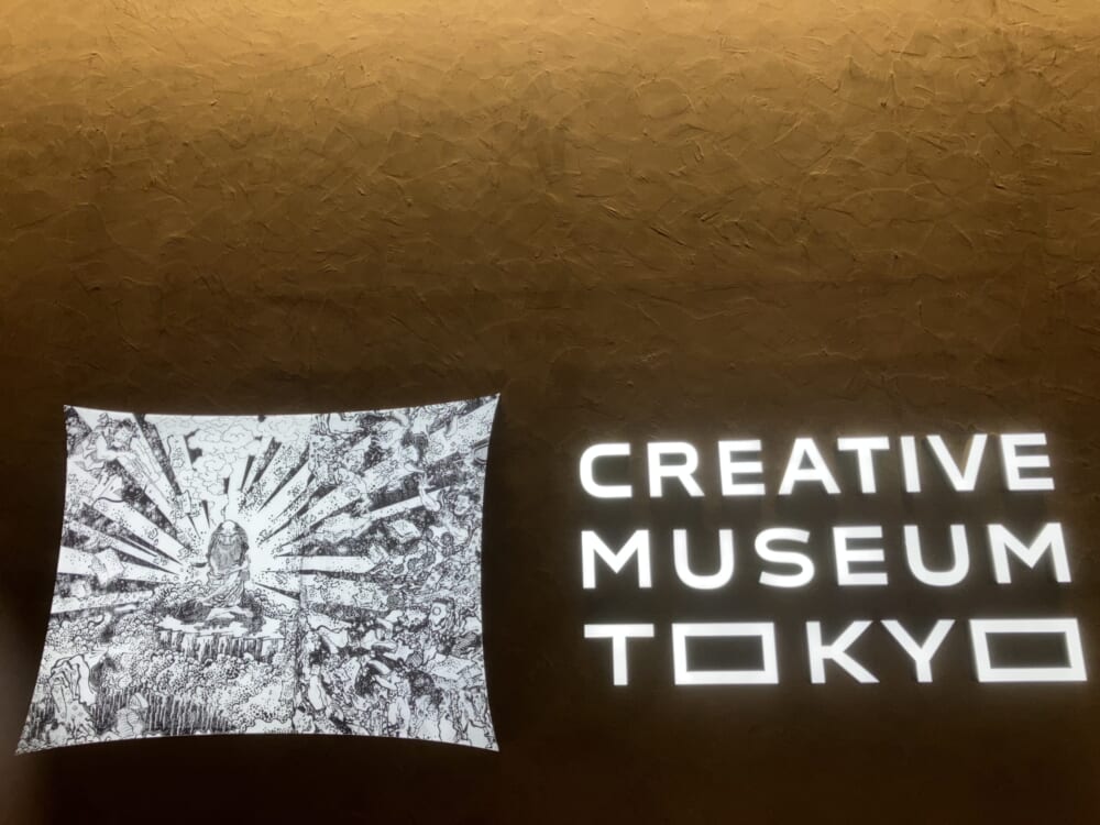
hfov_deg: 63.4
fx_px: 890
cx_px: 550
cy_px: 412
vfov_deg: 49.7
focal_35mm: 28
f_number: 1.8
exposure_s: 1/100
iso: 20
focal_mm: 3.99
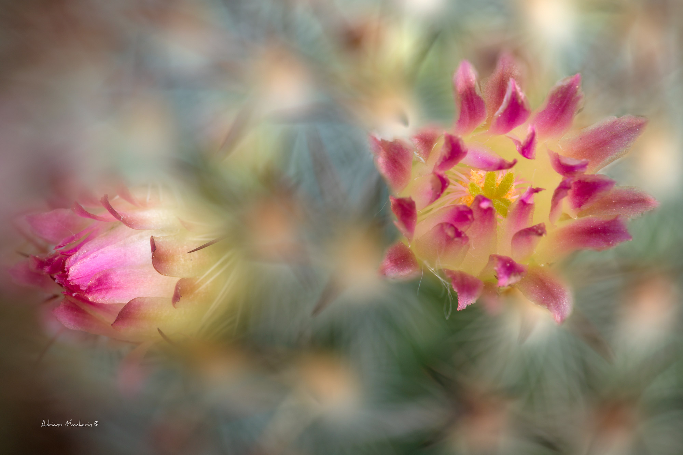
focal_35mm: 180
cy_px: 228
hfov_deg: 11.4
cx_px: 342
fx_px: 3414
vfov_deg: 7.6
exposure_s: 1/80
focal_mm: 180
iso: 100
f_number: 5
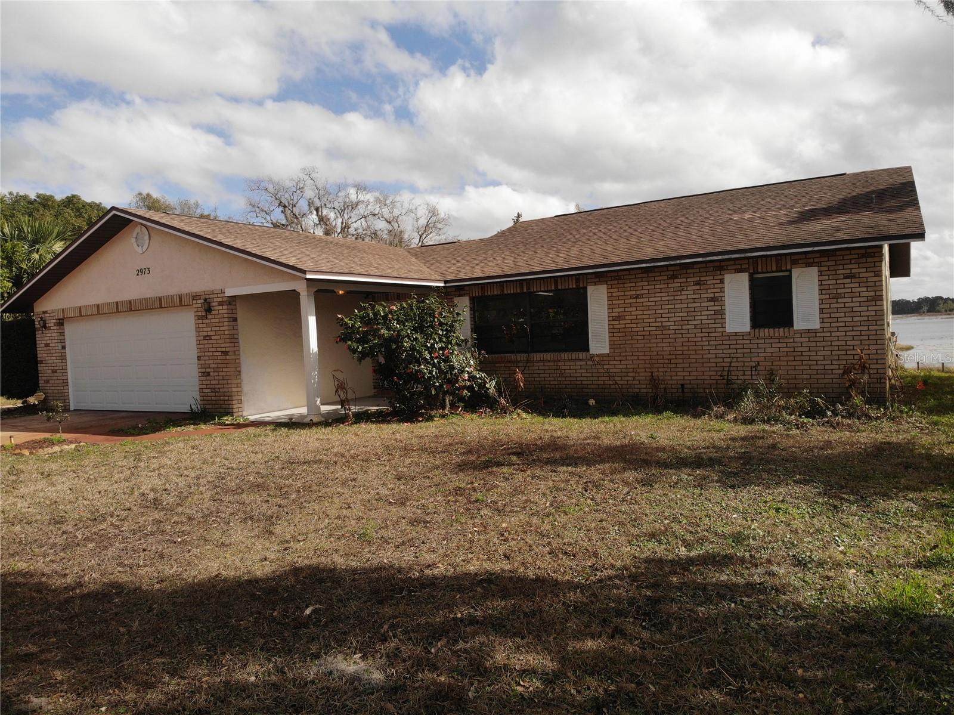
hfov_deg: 71.6
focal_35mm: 24
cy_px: 358
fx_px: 661
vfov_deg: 56.8
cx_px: 477
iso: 100
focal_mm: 4.5
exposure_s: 1/1141
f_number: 2.8
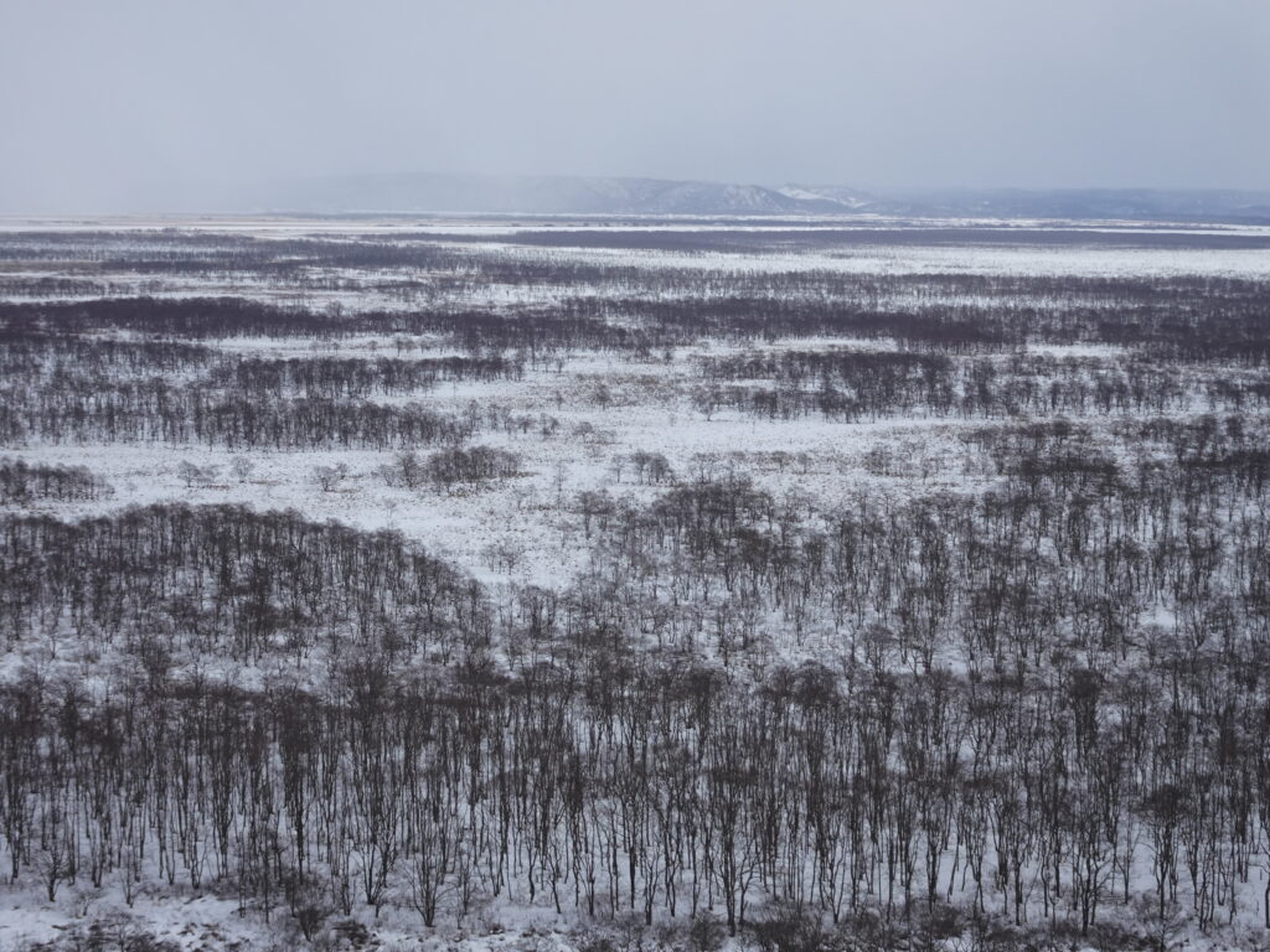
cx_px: 635
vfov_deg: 19.6
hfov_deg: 26.0
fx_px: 2752
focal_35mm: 75
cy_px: 476
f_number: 5
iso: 80
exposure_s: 1/1000
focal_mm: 11.92
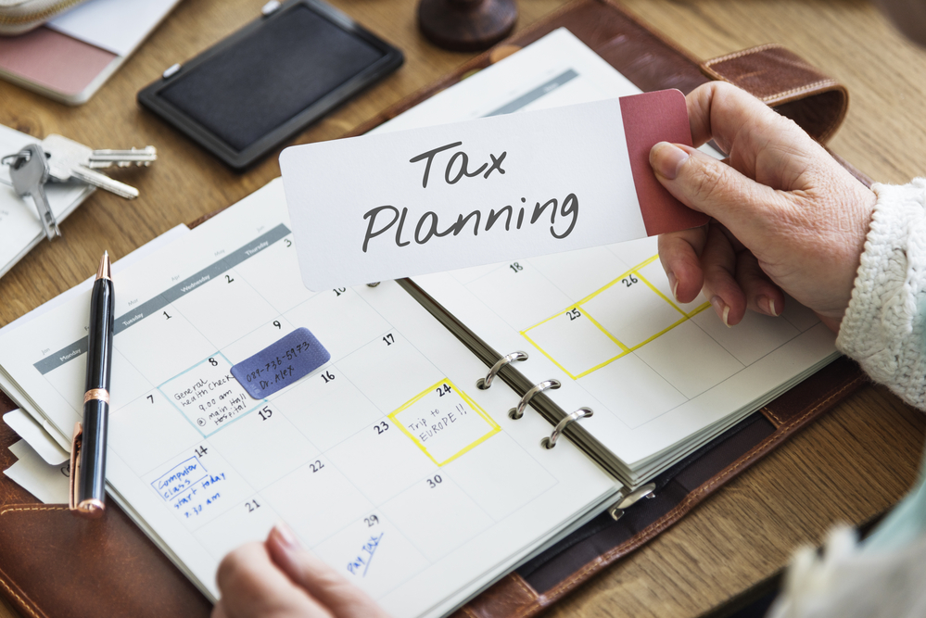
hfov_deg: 17.1
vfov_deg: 11.4
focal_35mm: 120
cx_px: 463
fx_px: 3088
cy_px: 309
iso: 200
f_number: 4
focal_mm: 120
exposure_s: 1/160
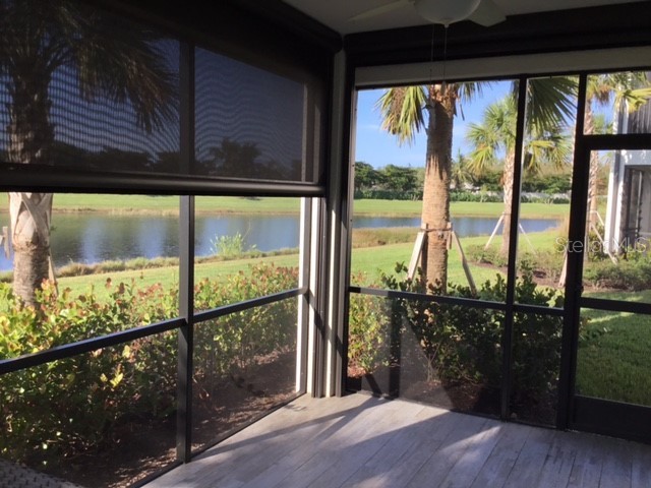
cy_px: 244
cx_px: 326
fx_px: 583
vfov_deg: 45.4
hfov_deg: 58.4
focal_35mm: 31
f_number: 2.4
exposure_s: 1/365
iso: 25
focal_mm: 3.3
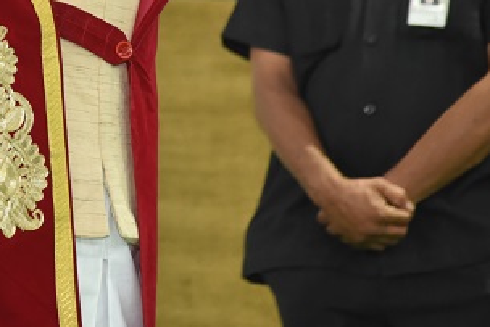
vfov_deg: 4.0
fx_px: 4698
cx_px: -73
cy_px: -168
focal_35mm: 345
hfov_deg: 5.9
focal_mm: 105
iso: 3200
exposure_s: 1/200
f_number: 4
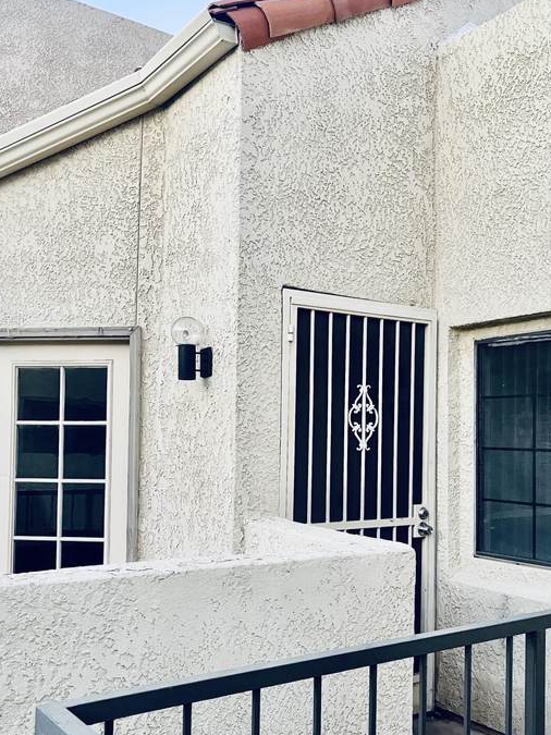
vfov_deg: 50.0
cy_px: 412
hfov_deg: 38.4
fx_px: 786
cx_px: 347
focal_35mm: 37
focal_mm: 5.1
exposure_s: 1/60
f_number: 1.6
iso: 125
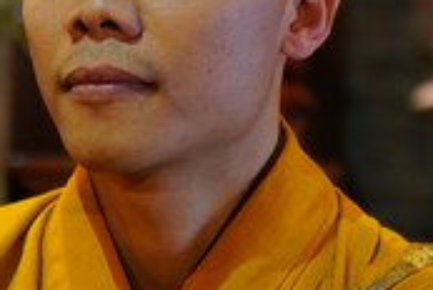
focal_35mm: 197
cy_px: 245
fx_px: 2372
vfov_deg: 7.0
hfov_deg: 10.4
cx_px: 76
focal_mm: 35
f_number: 1.8
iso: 1000
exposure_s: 1/40
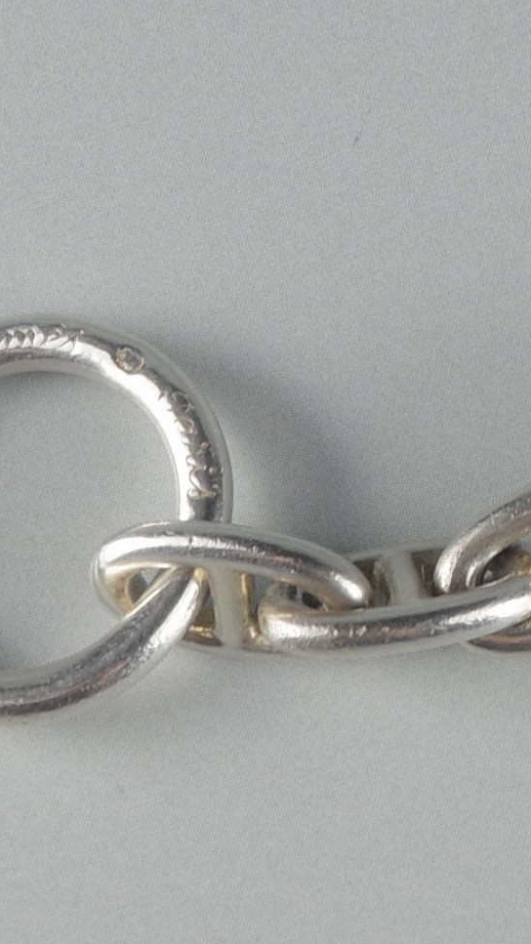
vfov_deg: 8.2
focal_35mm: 260
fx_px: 6508
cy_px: -223
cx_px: 1216
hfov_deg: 4.6
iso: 200
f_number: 7.1
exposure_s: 1/20
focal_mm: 26
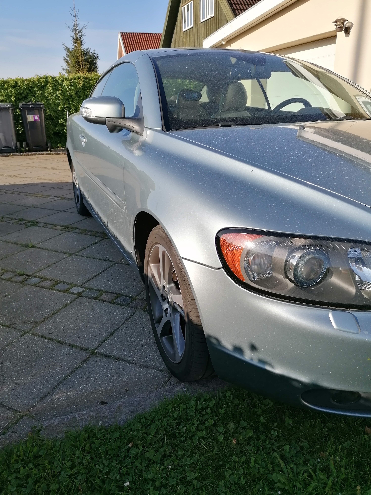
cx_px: 186
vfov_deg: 65.3
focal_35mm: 27
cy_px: 248
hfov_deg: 51.4
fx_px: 386
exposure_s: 1/1163
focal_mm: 4.75
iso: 50
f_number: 1.8
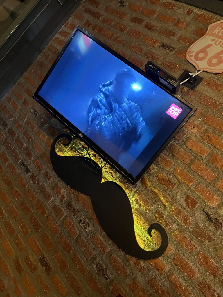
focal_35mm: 26
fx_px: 223
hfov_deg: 53.1
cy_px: 148
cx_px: 112
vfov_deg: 67.3
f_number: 1.6
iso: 500
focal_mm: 5.1
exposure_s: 1/33
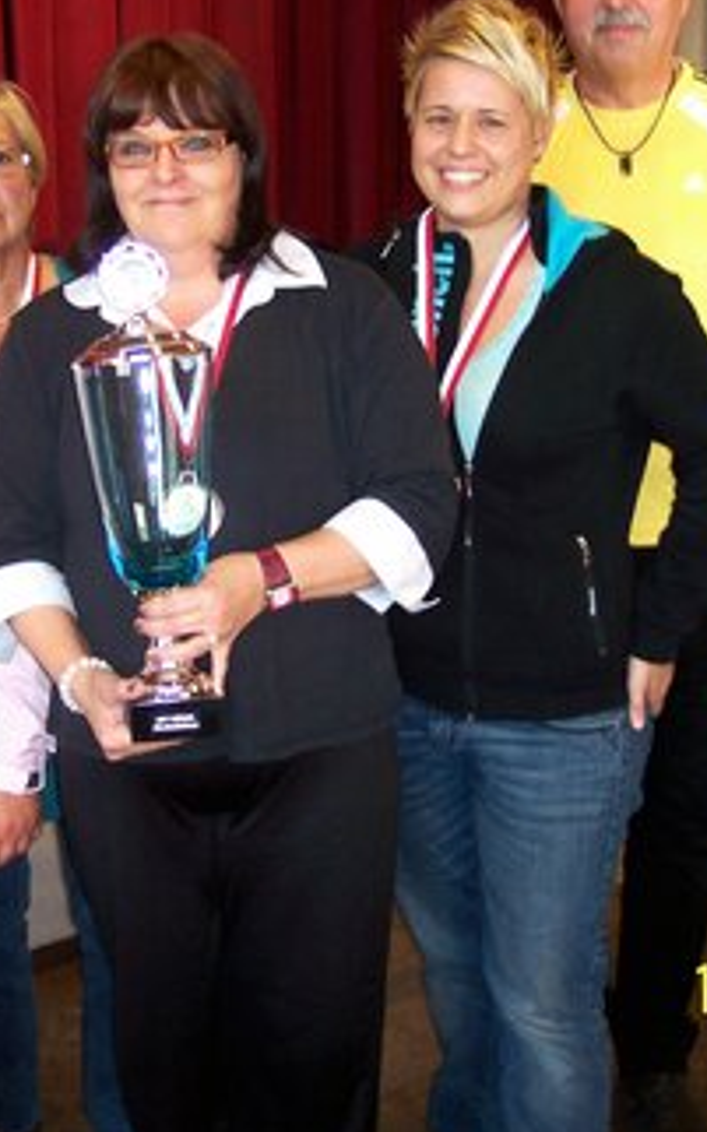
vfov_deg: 34.0
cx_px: 257
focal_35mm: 60
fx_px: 1851
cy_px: 515
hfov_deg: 21.6
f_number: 2.8
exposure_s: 1/30
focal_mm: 8
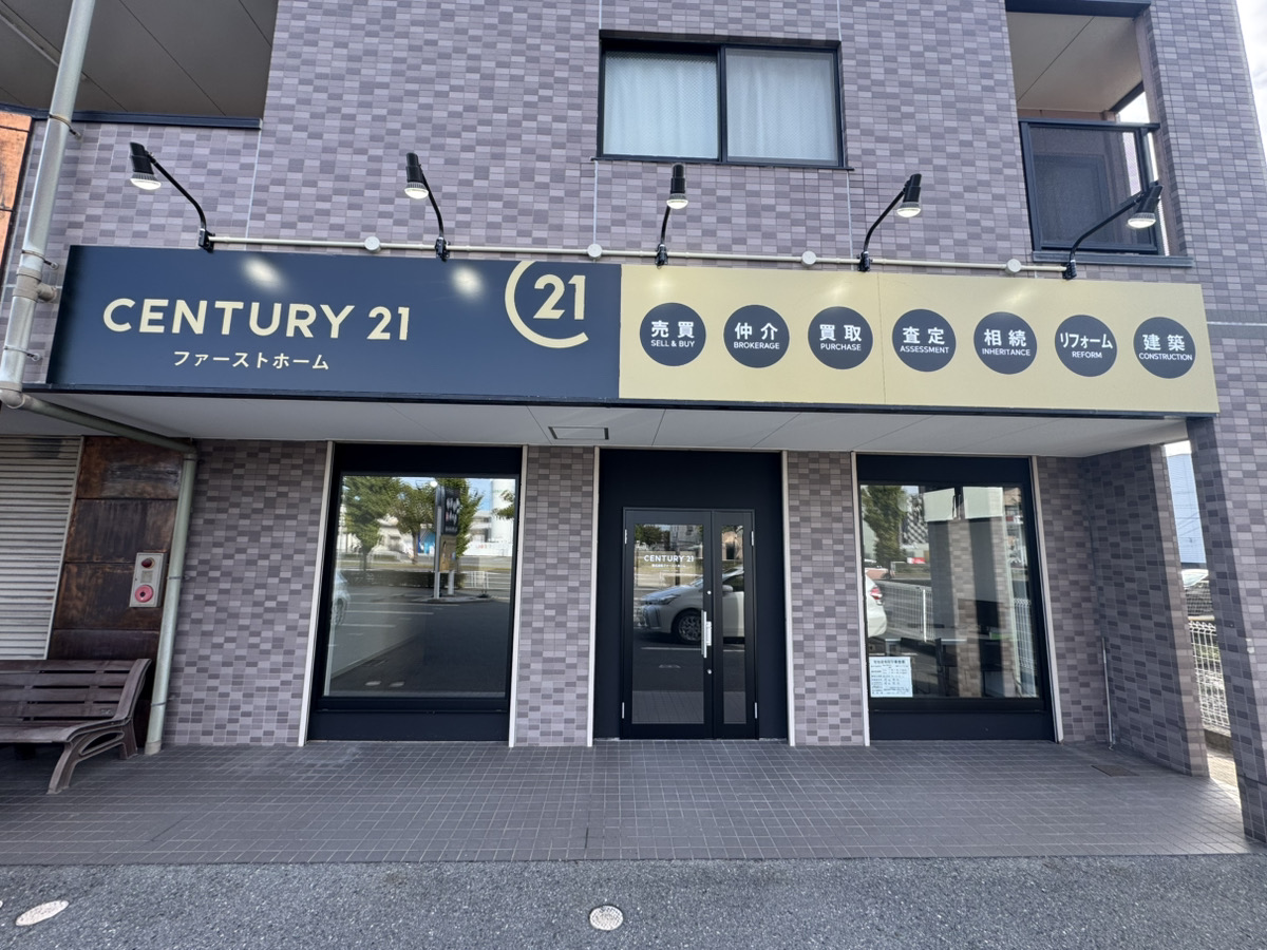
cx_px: 634
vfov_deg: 85.7
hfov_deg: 102.1
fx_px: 512
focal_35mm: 14
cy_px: 475
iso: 40
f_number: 2.2
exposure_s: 1/241
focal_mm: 2.22
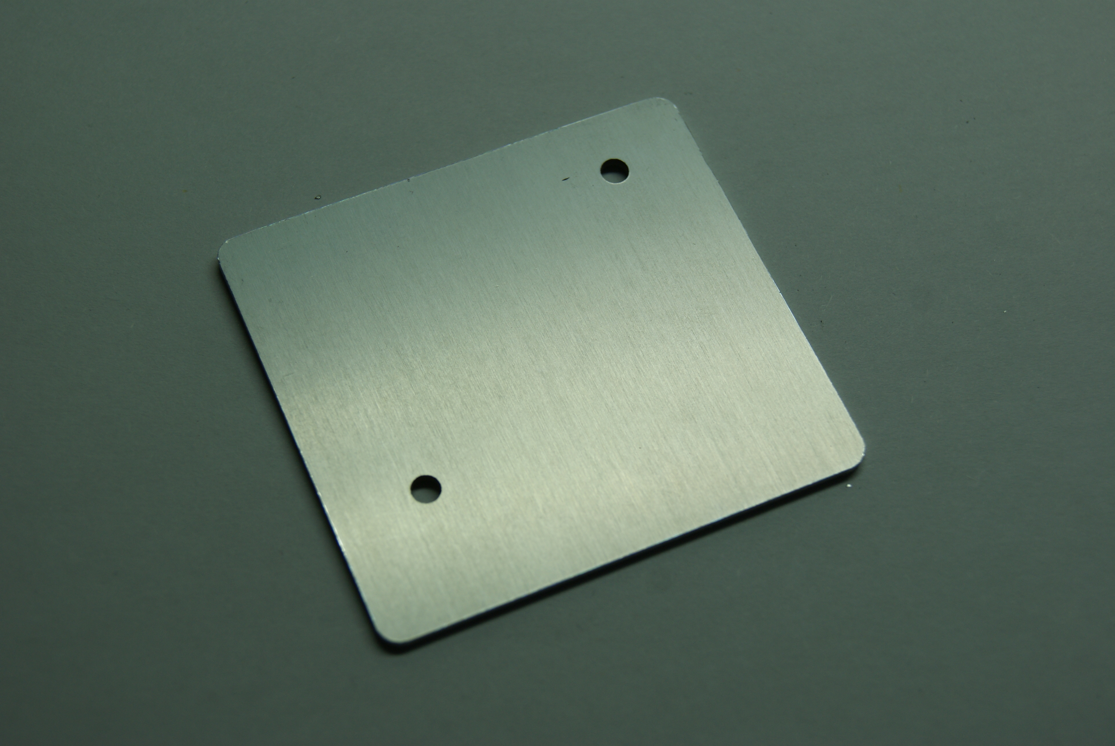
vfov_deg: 18.2
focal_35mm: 75
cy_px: 373
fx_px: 2326
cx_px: 558
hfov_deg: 27.0
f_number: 6.3
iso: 100
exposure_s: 1/80
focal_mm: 50
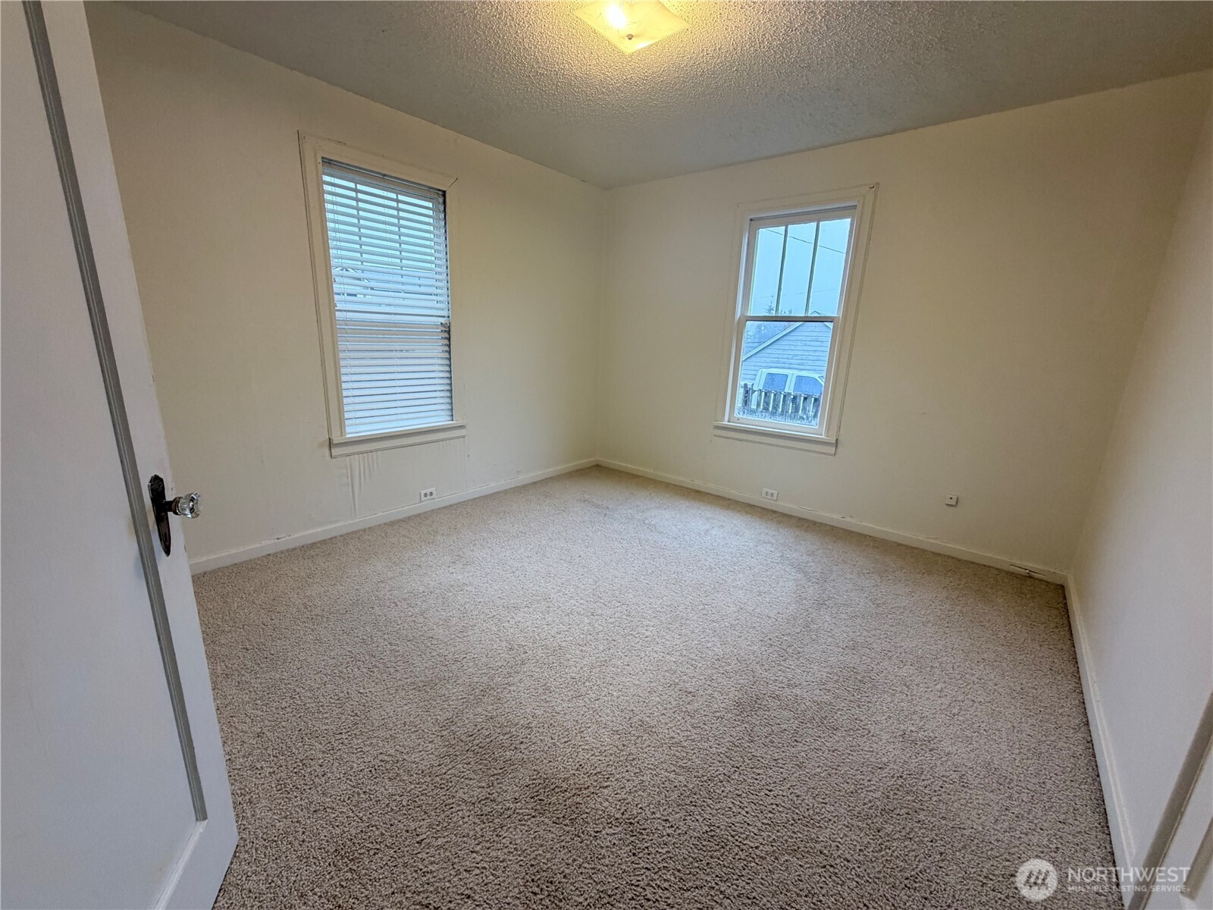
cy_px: 455
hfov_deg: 102.1
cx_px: 606
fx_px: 491
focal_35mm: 14
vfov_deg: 85.7
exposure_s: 1/60
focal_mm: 2.22
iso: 200
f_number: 2.2
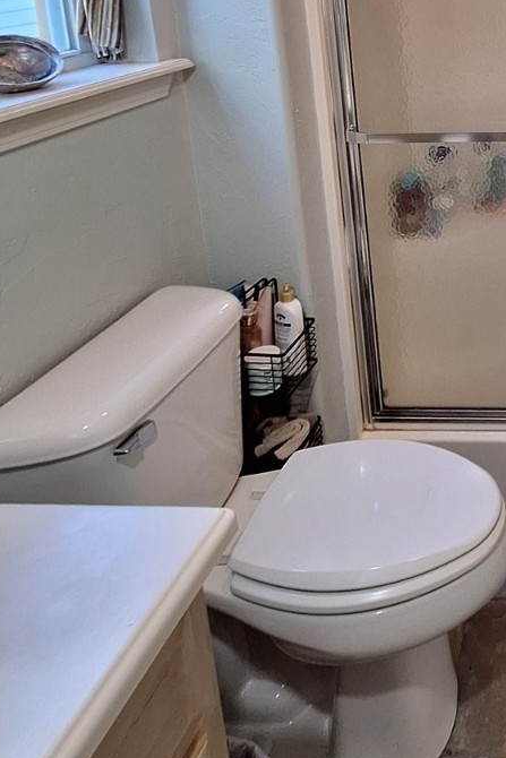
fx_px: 653
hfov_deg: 34.5
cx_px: 598
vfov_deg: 52.4
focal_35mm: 31
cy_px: 66
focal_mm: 1.74
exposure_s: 1/40
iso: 100
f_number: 2.2
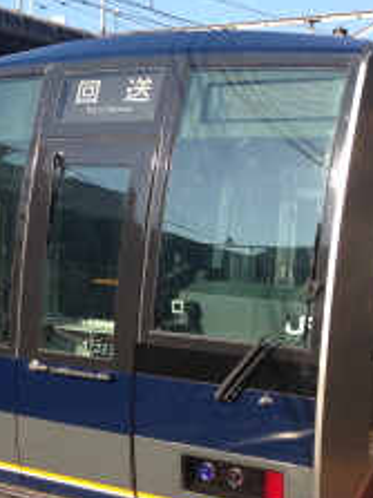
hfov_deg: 19.5
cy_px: 320
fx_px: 1064
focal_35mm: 74
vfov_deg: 26.2
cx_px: 34
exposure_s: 1/847
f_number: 2.4
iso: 50
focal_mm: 4.12
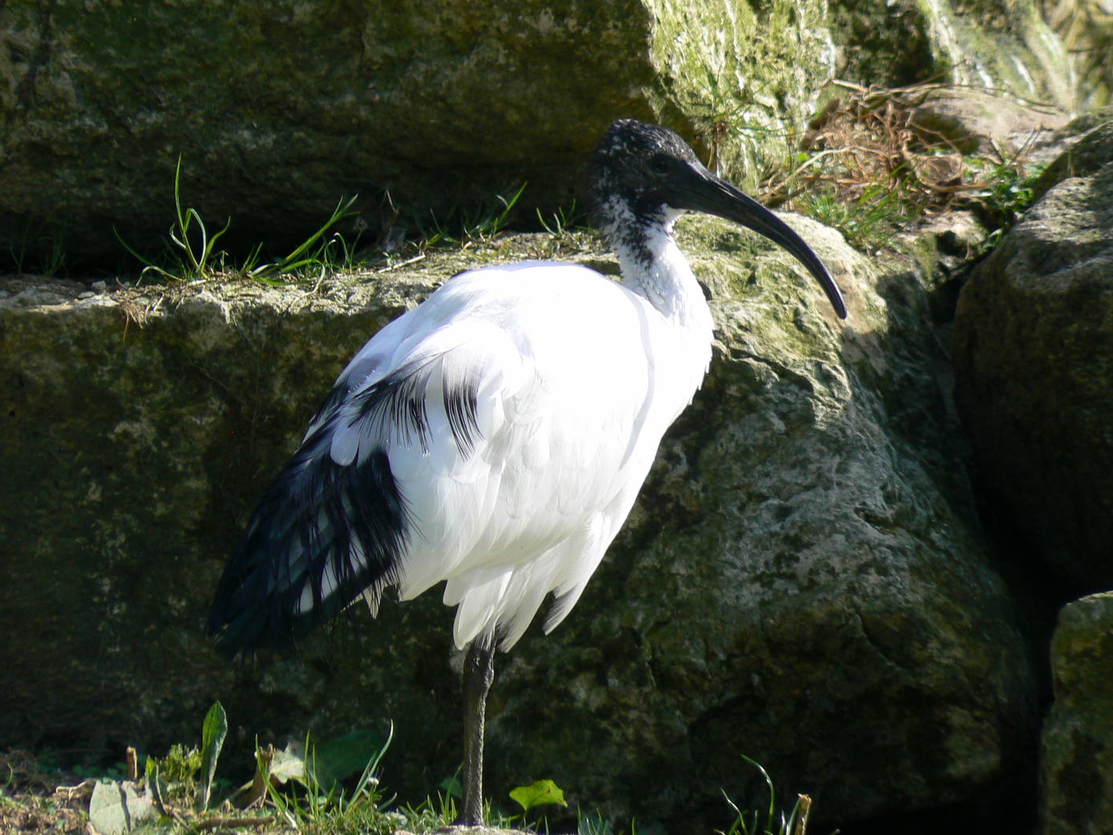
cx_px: 600
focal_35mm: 493
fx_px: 15854
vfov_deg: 3.0
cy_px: 365
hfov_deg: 4.0
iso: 80
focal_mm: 72
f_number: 5.6
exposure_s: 1/200
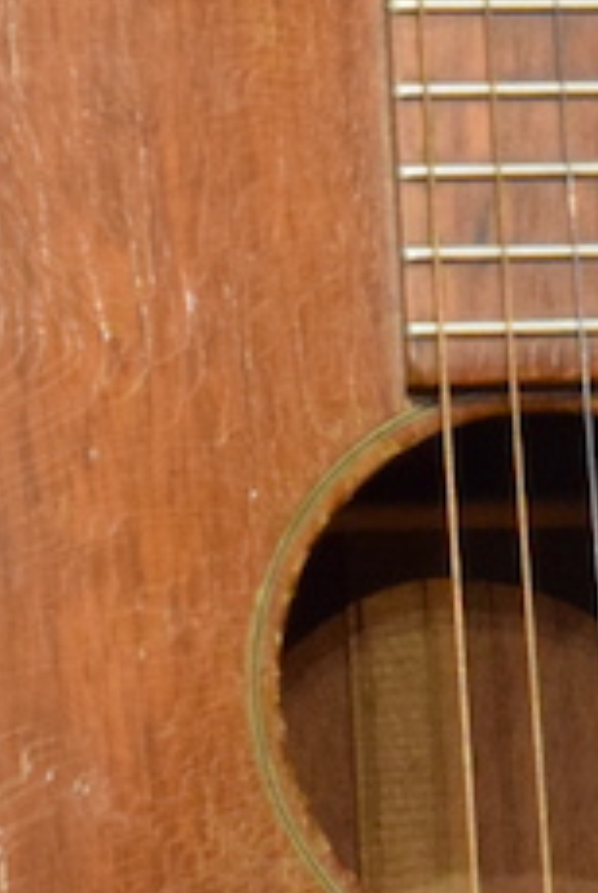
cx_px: 691
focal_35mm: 283
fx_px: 7036
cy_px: 62
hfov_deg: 4.9
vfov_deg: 7.2
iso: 3200
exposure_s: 1/20
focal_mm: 29
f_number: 4.2
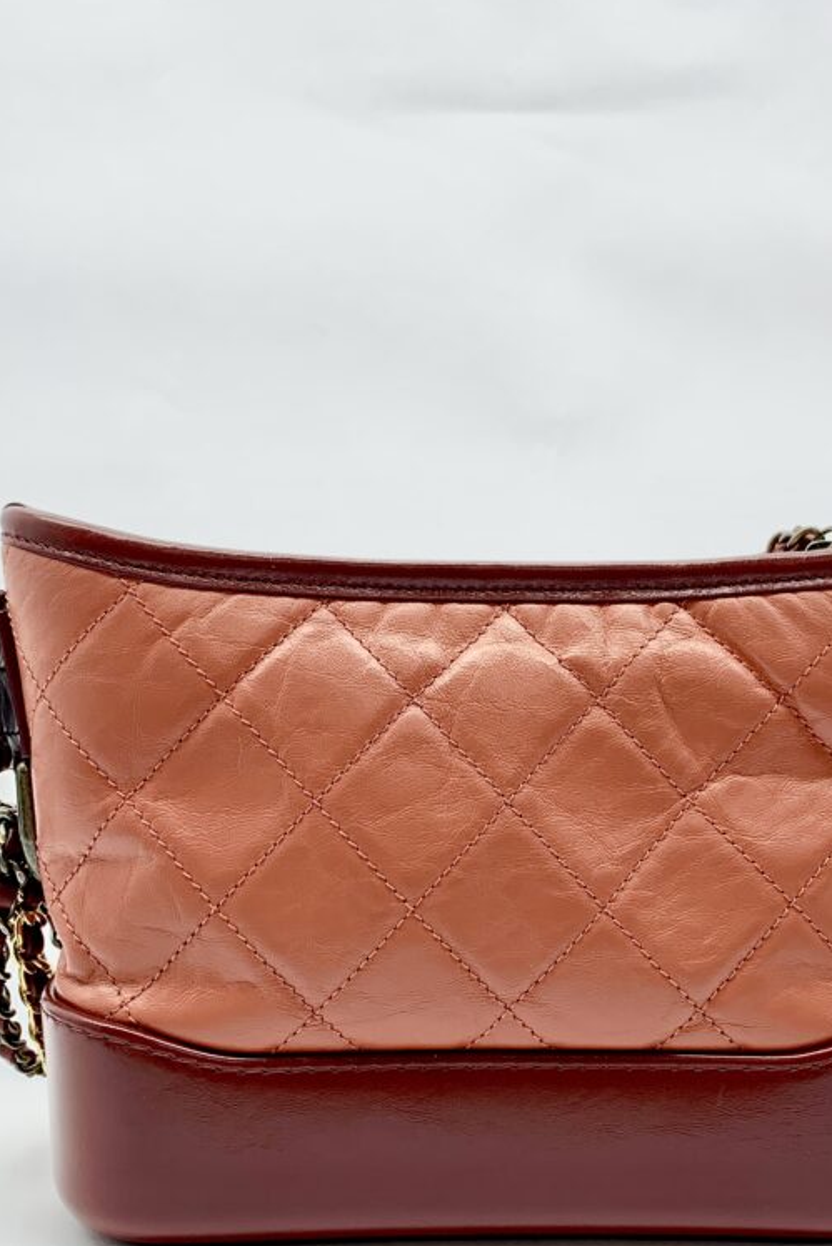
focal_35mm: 37
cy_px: 736
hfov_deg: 35.8
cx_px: 504
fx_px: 1282
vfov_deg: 51.6
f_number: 1.8
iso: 32
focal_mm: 4.25
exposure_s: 1/100
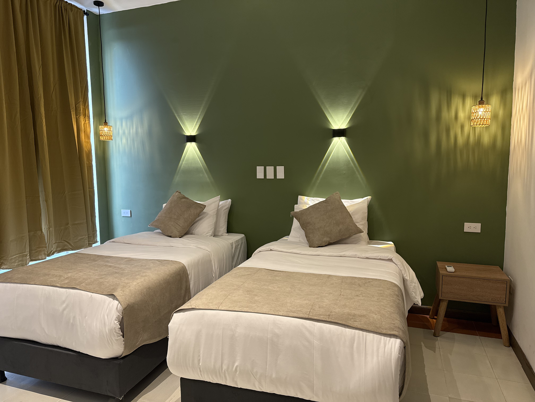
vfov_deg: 56.8
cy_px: 201
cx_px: 268
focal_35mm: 24
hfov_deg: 71.6
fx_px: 371
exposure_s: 1/60
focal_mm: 6.76
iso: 250
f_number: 1.78
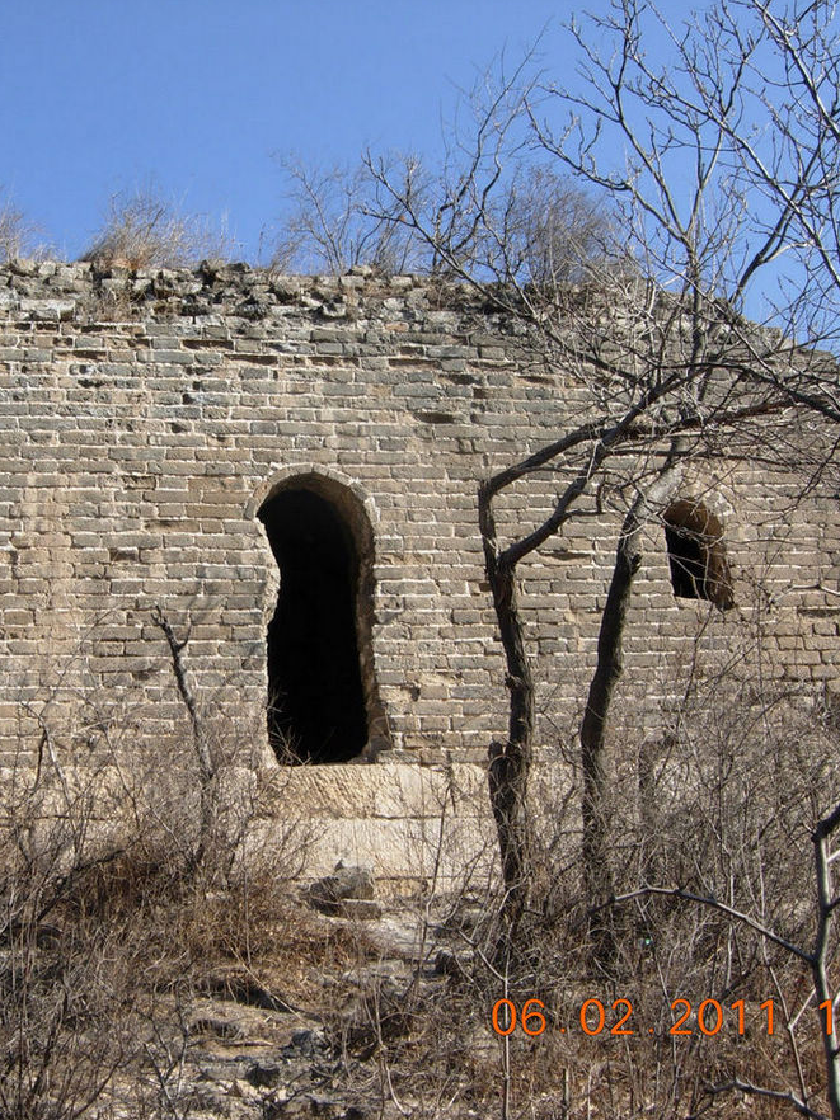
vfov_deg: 38.9
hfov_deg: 29.4
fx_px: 1586
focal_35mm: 49
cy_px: 566
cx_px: 259
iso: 50
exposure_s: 1/256
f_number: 5.4
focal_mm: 7.5
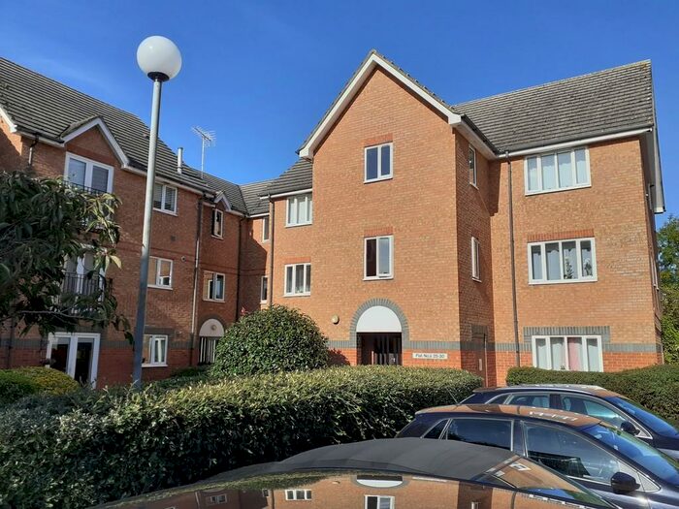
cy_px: 254
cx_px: 340
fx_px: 530
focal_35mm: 27
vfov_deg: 51.4
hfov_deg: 65.3
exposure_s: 1/1927
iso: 40
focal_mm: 3.6
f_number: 1.9
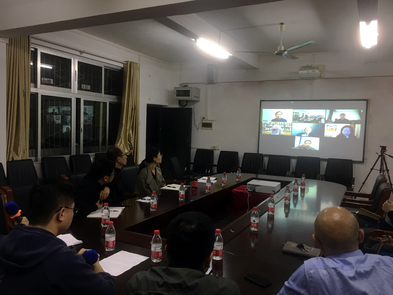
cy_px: 148
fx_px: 329
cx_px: 196
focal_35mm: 29
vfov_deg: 48.2
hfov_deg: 61.7
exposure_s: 1/17
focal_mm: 4.15
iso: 32
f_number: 2.2
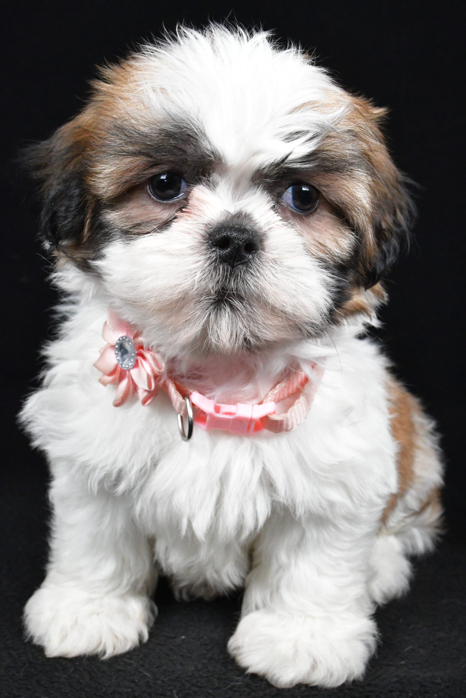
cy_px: 349
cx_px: 233
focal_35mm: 42
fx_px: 815
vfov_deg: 46.4
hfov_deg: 31.9
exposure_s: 1/500
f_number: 11
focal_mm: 28
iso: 6400
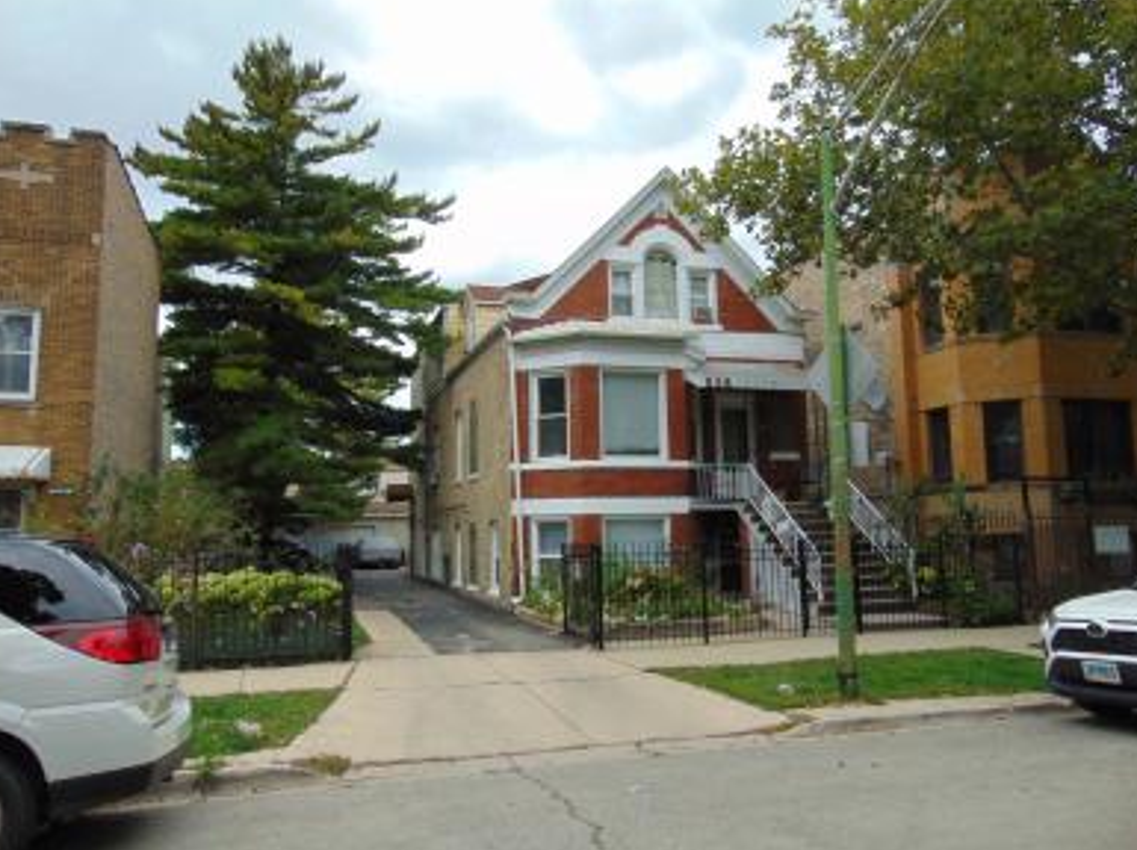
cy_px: 419
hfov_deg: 67.4
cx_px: 564
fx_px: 853
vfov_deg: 53.0
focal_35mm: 26
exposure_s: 1/640
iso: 80
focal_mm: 4.5
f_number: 3
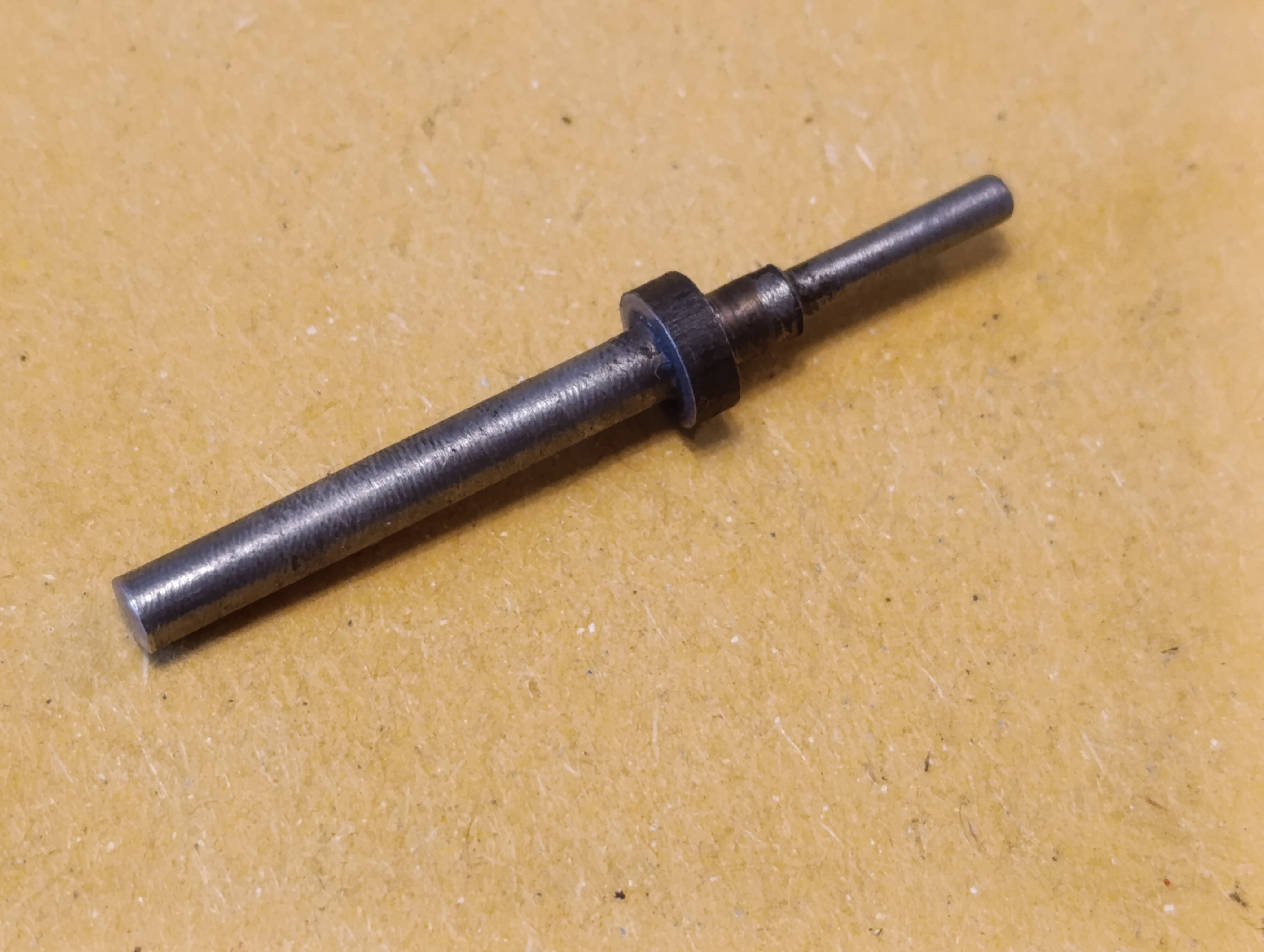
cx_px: 632
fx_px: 3364
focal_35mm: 92
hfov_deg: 21.3
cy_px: 476
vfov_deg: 16.1
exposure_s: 1/100
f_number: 1.6
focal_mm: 6.14
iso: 800
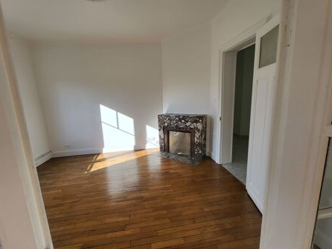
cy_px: 122
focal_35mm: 14
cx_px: 158
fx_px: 134
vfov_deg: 85.6
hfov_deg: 102.0
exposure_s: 1/216
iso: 32
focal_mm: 1.74
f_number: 2.2
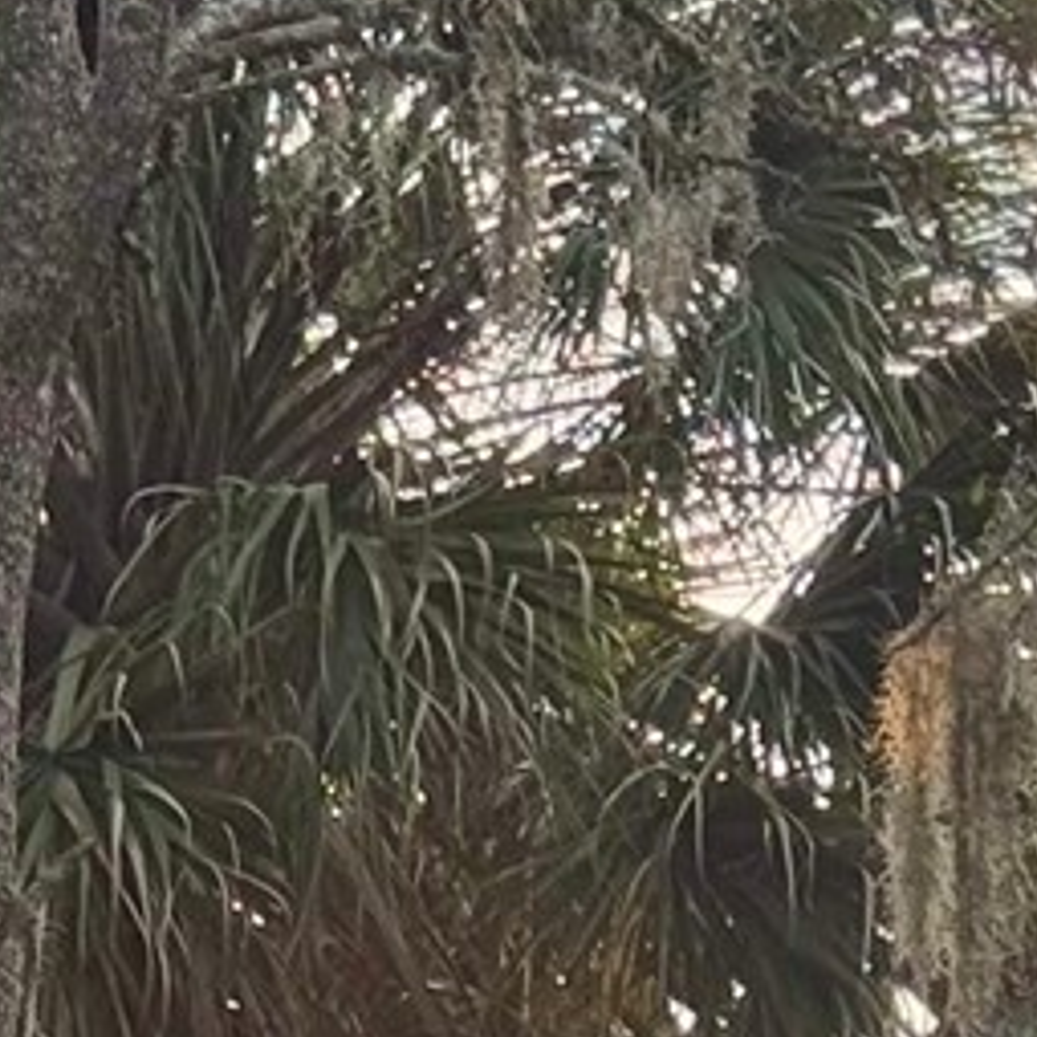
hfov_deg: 6.2
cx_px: -1879
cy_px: 2249
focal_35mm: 266
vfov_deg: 6.4
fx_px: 9015
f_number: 1.78
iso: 100
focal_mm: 6.76
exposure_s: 1/80
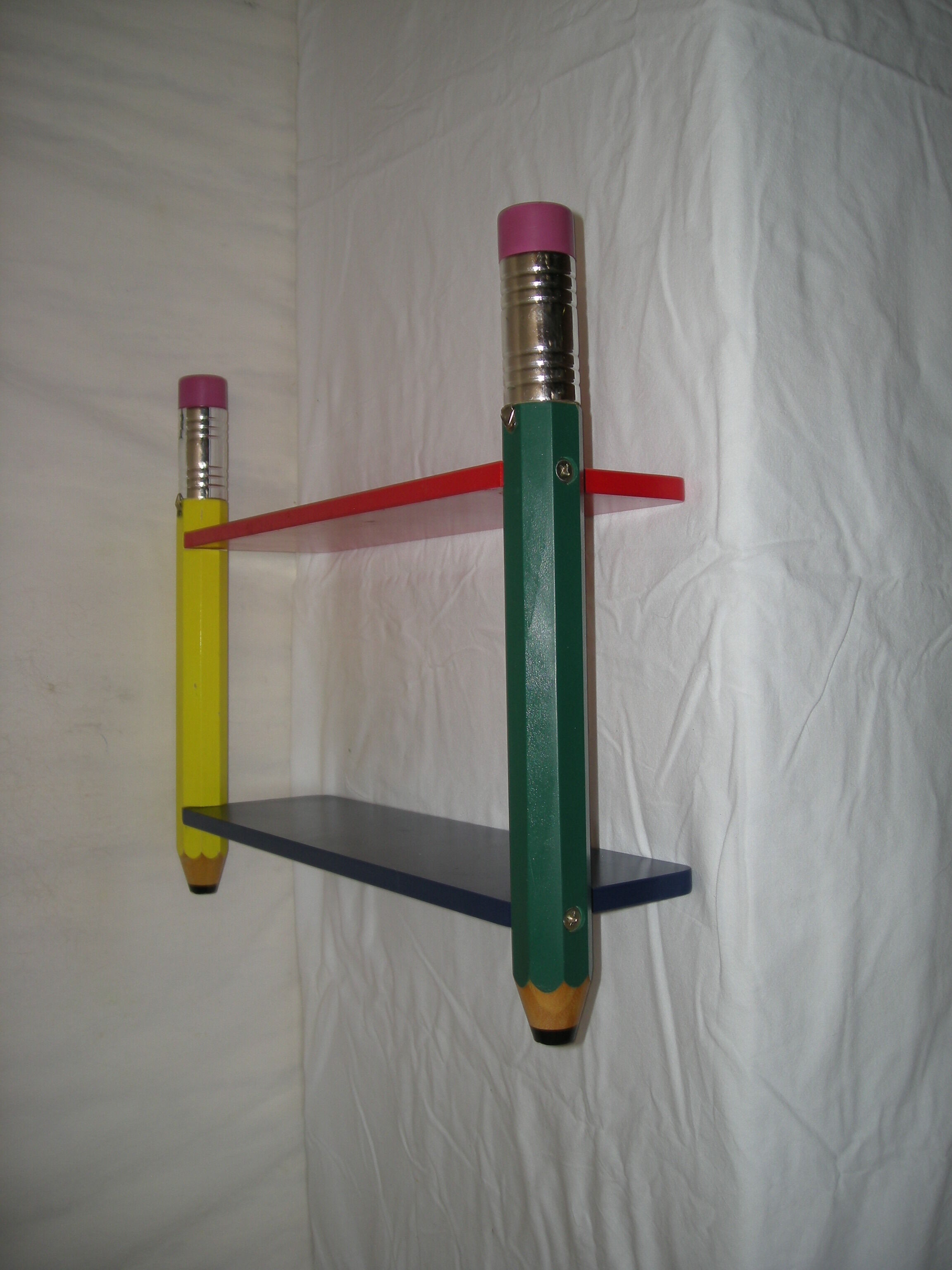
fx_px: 1283
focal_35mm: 35
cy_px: 635
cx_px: 476
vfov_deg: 52.6
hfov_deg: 40.7
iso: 50
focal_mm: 5.7
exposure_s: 1/51.5
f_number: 2.8
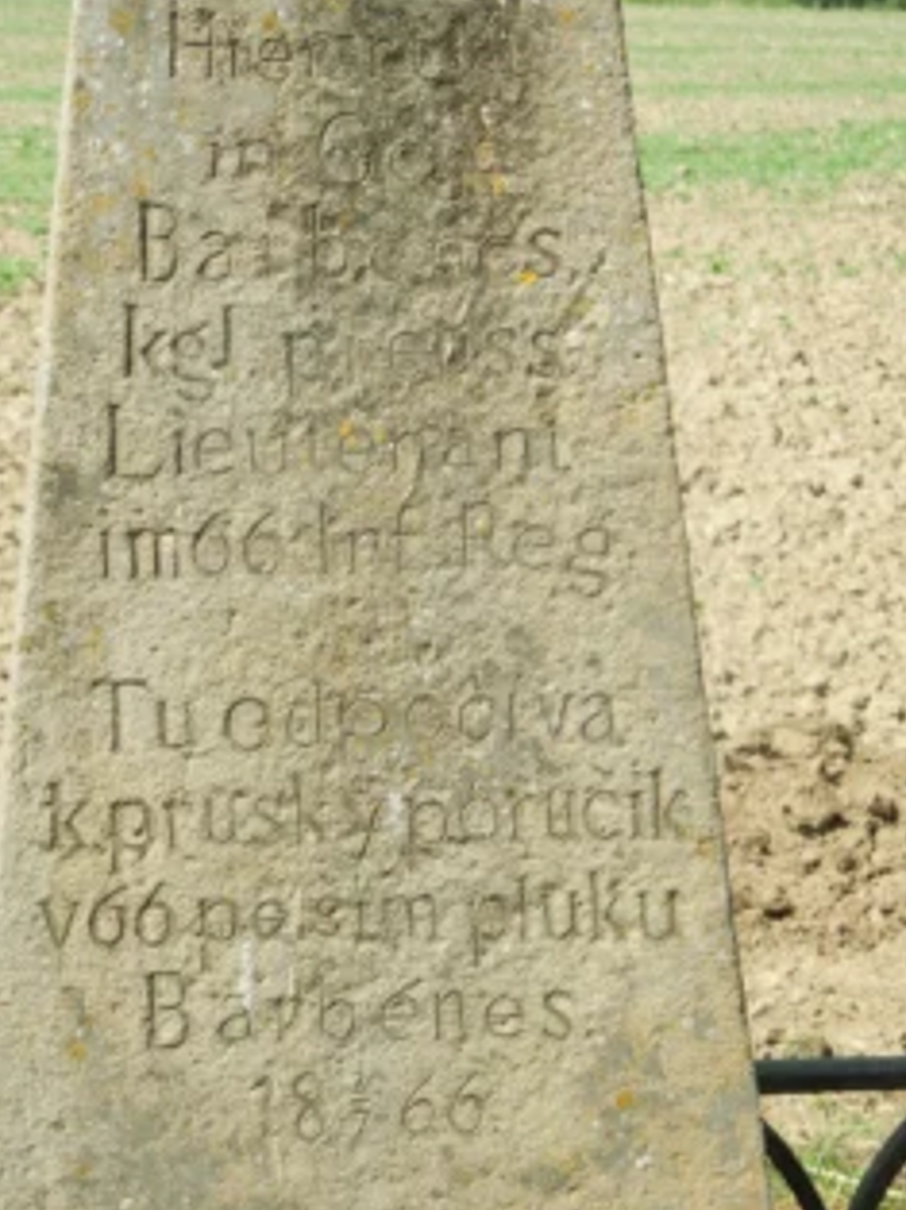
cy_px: 536
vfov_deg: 16.6
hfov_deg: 12.4
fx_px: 4158
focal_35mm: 119
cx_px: 447
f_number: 9.4
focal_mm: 19.1
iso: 400
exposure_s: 1/320
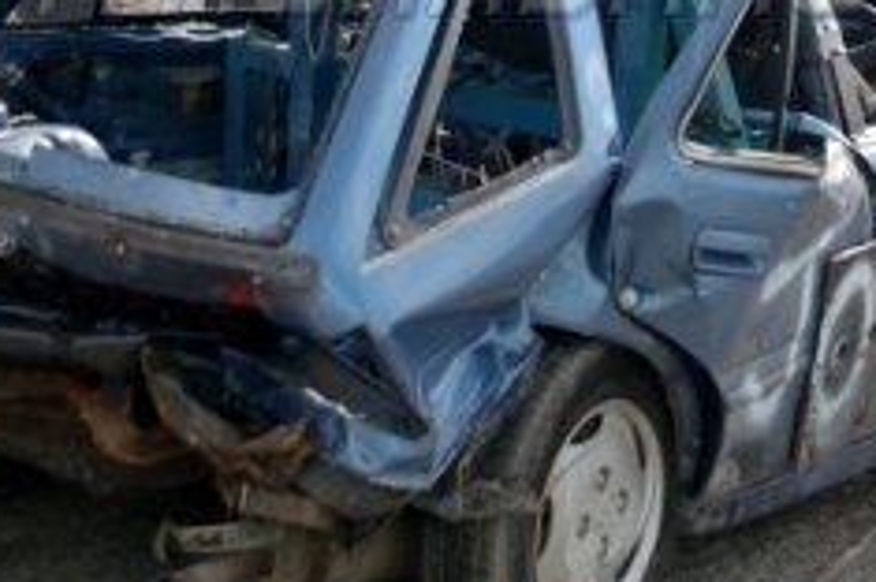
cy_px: -11
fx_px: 2187
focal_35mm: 90
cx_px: 544
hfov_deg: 22.6
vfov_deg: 14.9
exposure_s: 1/640
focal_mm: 22
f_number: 4
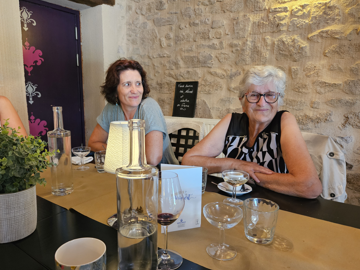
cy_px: 137
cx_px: 166
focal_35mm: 25
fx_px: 260
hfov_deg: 69.3
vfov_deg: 54.9
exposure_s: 1/50
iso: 640
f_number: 1.8
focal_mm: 5.4
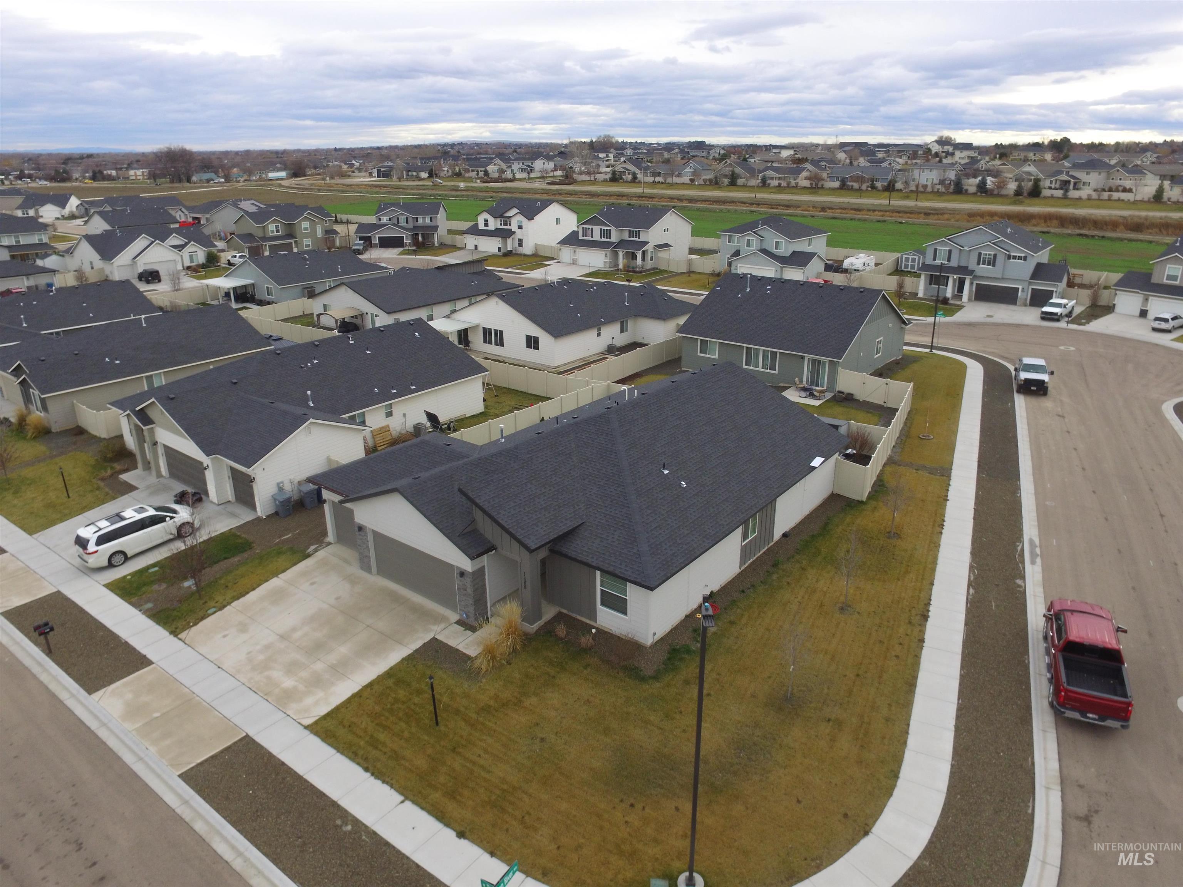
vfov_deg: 66.0
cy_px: 444
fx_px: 683
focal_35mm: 20
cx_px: 592
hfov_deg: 81.7
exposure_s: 1/389
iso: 100
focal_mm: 3.61
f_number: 2.8
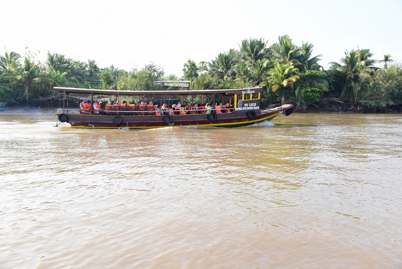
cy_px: 134
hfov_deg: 60.3
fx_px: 346
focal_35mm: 31
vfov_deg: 42.4
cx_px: 201
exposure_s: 1/160
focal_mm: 31
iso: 200
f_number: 6.3
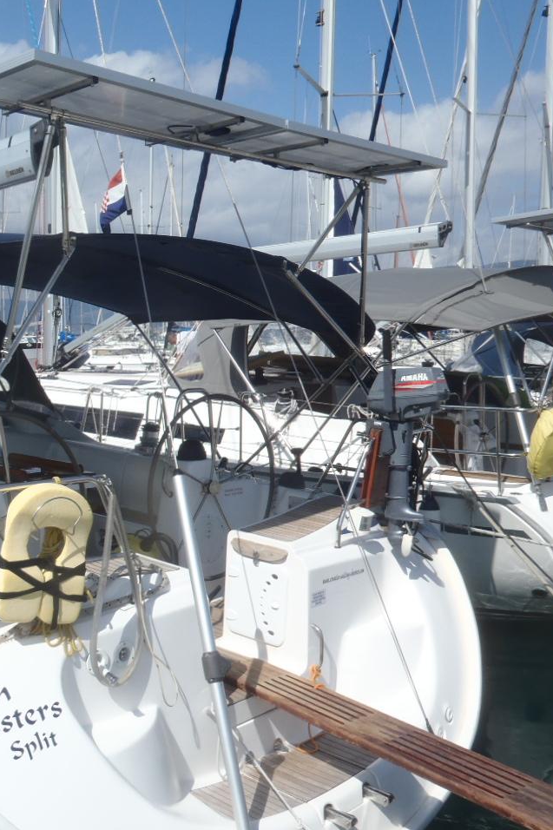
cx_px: 190
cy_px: 414
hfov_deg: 33.9
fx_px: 899
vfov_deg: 49.6
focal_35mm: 39
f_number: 5
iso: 64
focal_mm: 5
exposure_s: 1/500
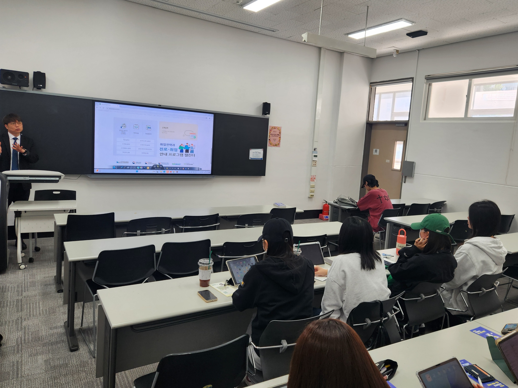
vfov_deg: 58.9
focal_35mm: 23
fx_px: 344
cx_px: 259
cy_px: 194
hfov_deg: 73.9
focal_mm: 5.4
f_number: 1.8
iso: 64
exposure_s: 1/120
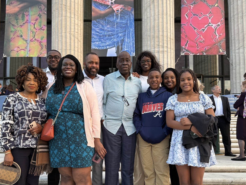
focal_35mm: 33
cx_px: 104
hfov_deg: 55.1
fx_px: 235
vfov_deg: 42.5
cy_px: 119
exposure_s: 1/121
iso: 125
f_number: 1.78
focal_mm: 6.76
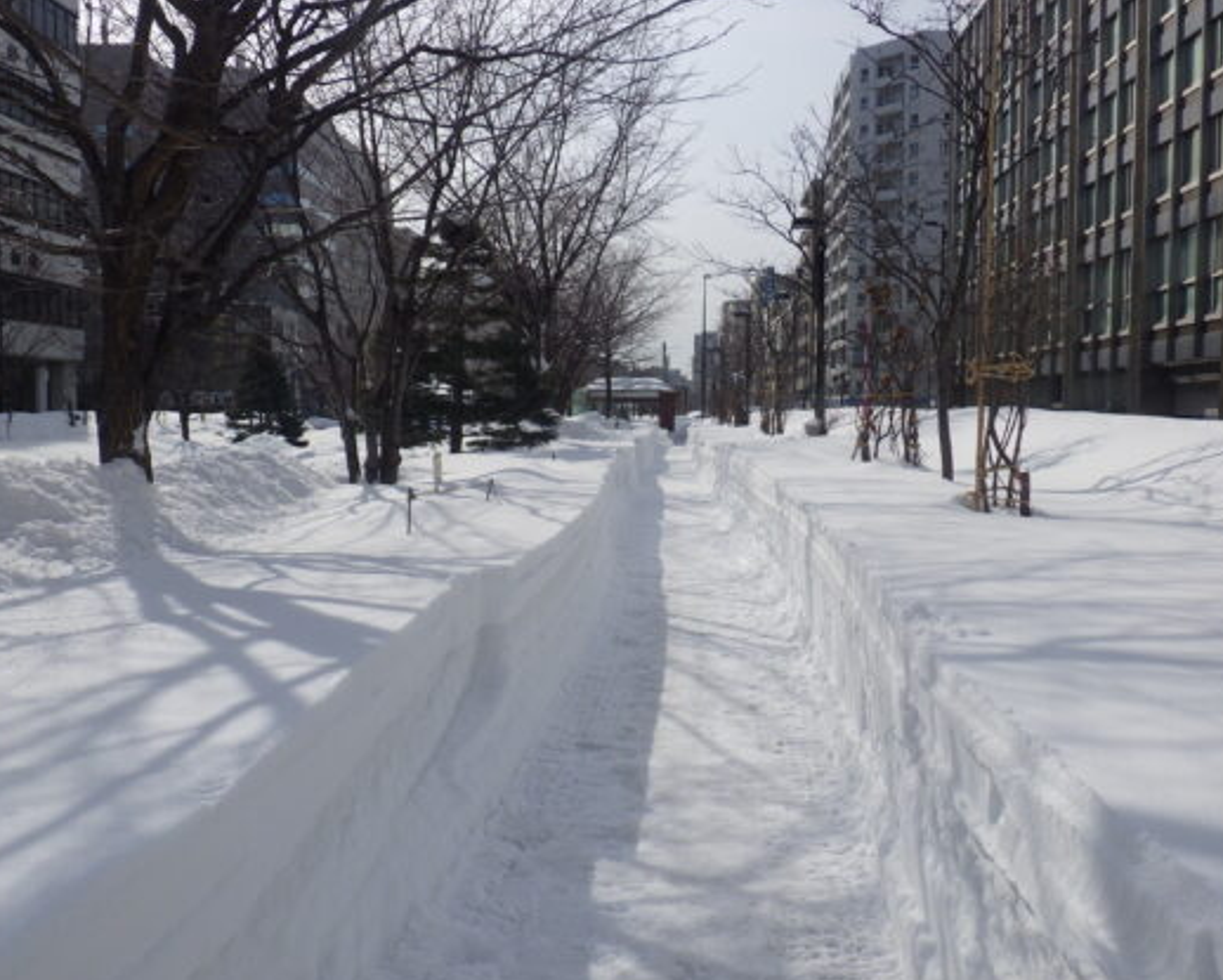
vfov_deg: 48.5
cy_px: 497
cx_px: 646
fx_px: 1086
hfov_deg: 58.7
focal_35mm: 30
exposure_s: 1/2500
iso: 125
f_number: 4.2
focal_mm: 5
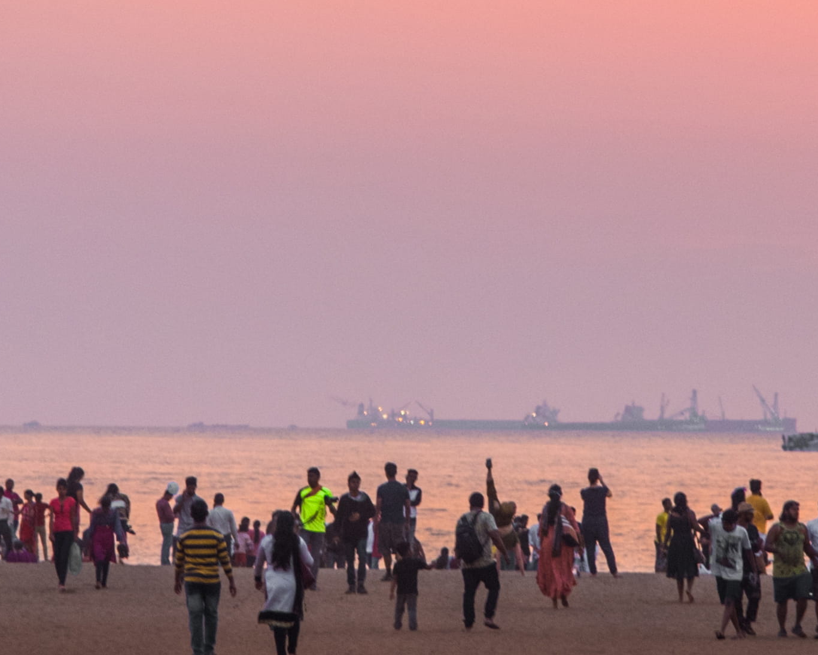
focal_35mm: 380
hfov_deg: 5.1
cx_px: 479
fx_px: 9201
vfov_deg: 4.1
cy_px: 205
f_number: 4
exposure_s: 1/100
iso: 200
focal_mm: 92
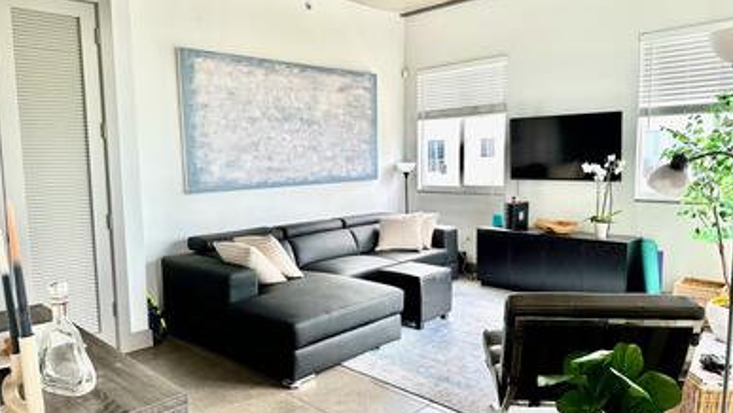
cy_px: 206
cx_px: 356
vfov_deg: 42.9
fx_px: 525
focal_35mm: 27
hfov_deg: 69.8
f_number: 1.78
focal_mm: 6.86
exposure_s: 1/121
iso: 125
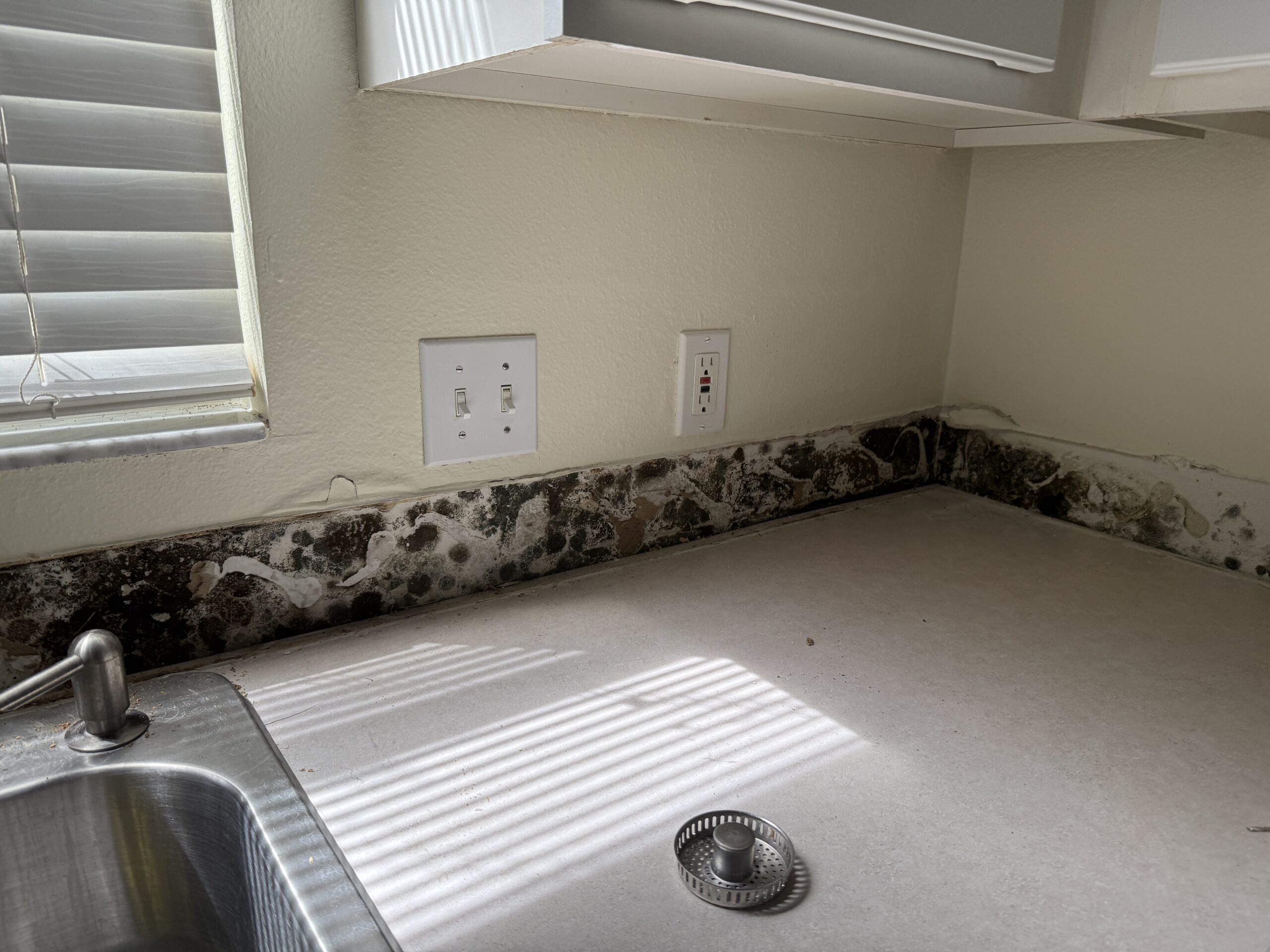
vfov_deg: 56.8
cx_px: 635
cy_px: 476
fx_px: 881
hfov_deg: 71.6
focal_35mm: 24
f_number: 1.78
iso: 100
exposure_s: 1/206
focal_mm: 6.76
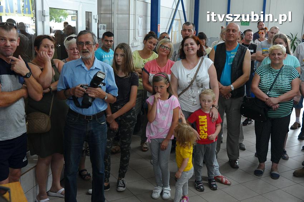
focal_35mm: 40
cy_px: 101
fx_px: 342
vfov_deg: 32.9
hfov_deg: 48.0
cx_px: 152
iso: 1600
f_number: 7.1
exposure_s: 1/125
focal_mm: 27
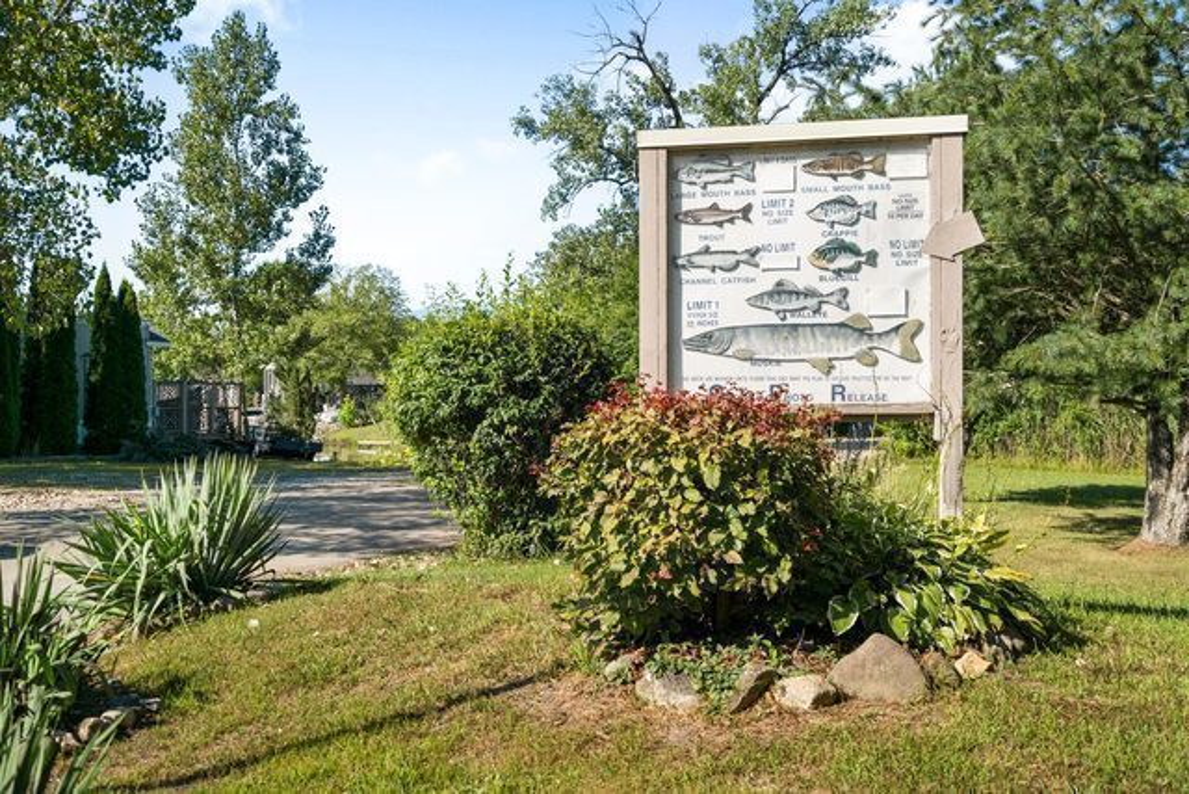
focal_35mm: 32
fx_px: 1057
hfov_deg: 58.7
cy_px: 397
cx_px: 594
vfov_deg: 41.1
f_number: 4
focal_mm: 32
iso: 160
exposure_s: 1/1600
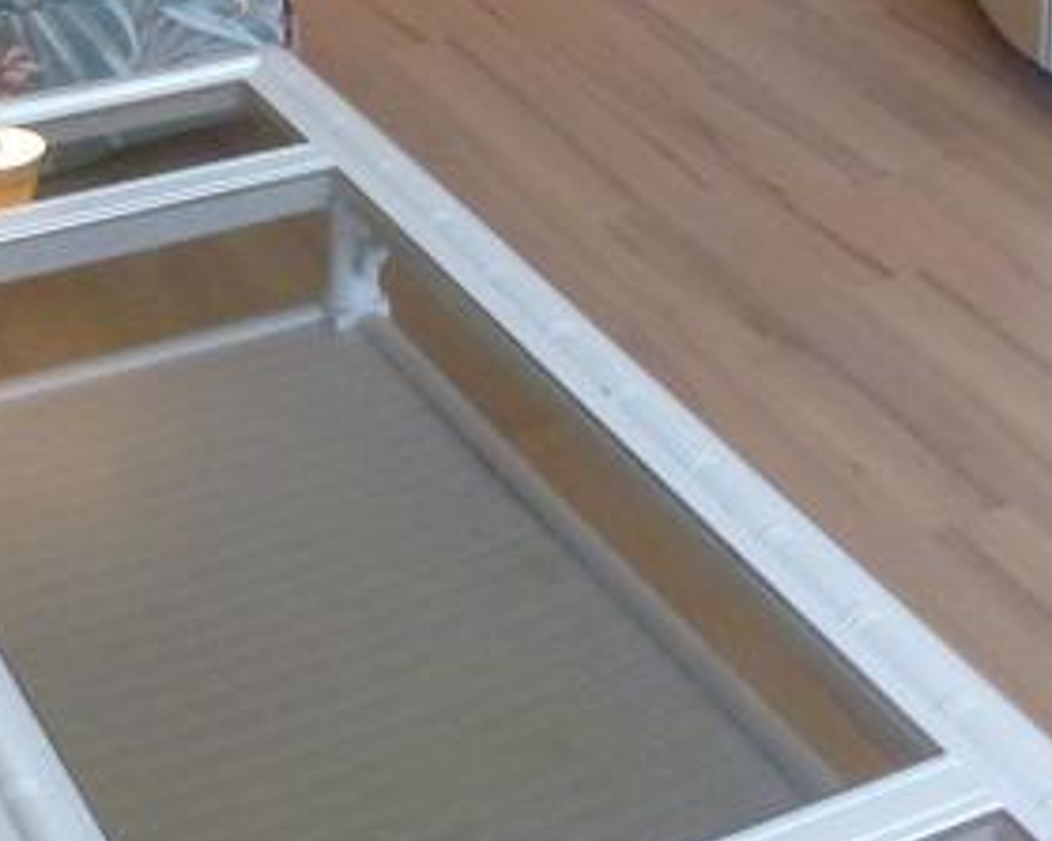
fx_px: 2677
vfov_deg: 16.3
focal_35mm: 86
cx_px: 460
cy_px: -407
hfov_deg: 22.2
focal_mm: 4.3
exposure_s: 1/20
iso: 200
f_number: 3.3
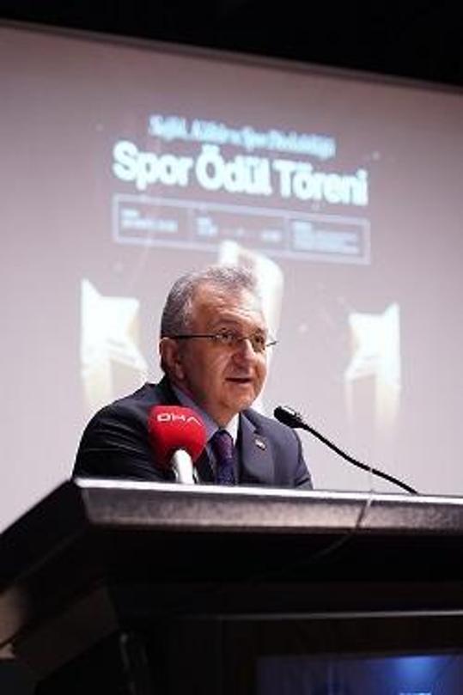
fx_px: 1447
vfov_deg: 27.0
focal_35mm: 75
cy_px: 348
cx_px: 232
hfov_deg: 18.2
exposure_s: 1/80
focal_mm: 75
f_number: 3.5
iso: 3200
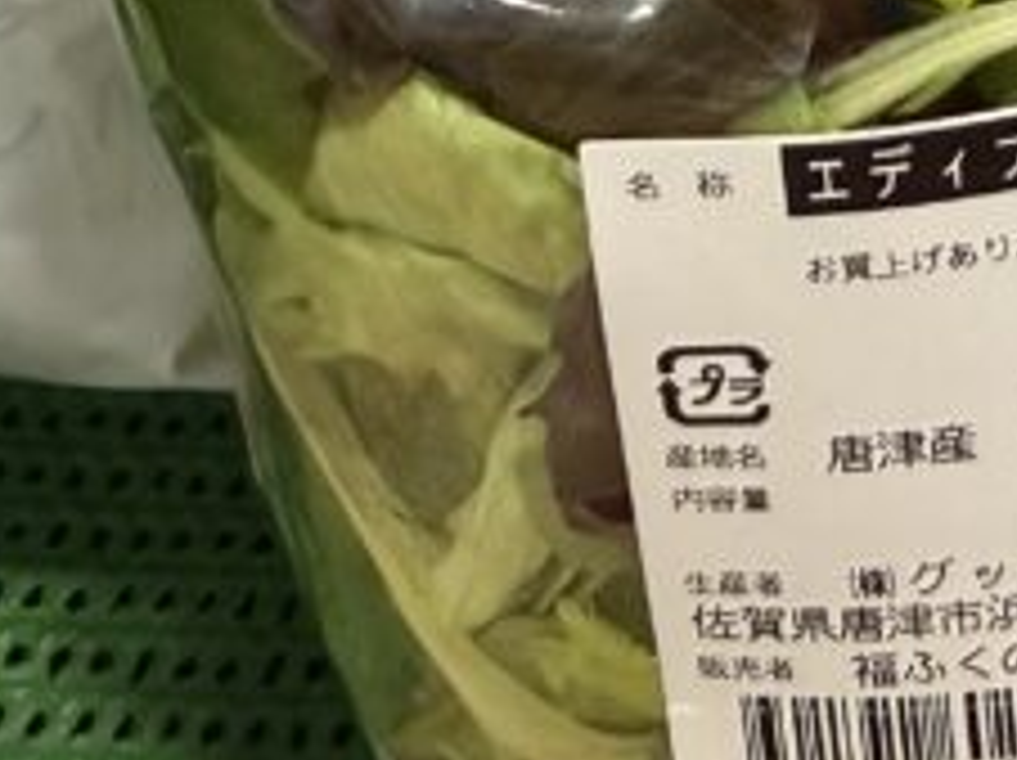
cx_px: 1624
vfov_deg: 12.6
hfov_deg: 17.0
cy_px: -782
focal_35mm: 102
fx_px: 2994
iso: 250
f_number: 2.2
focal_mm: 2.22
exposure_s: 1/60
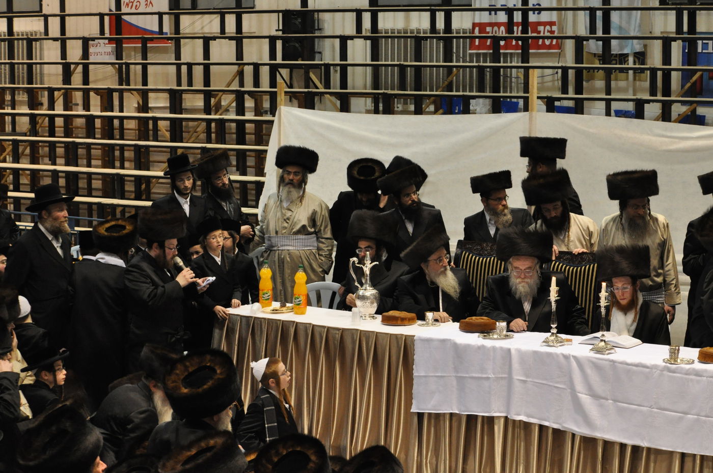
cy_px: 236
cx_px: 356
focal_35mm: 82
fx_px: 1632
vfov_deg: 16.5
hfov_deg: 24.7
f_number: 8
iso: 1600
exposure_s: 1/80
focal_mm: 55
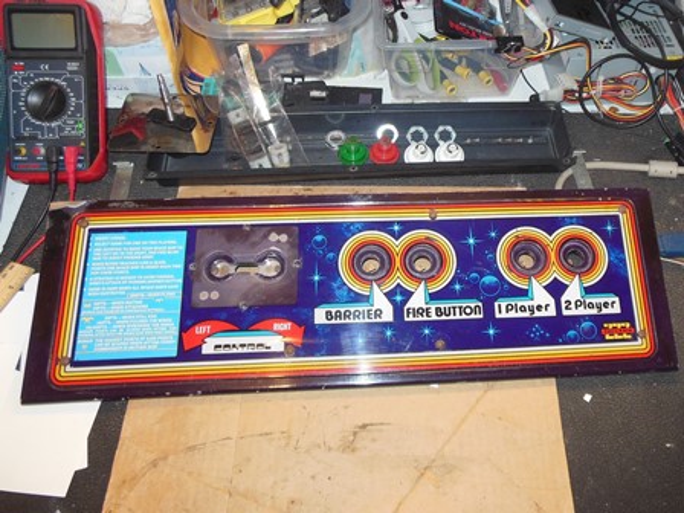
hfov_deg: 69.4
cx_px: 342
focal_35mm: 25
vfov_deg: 54.9
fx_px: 494
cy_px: 256
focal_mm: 4.5
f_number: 3.2
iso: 200
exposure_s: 1/25
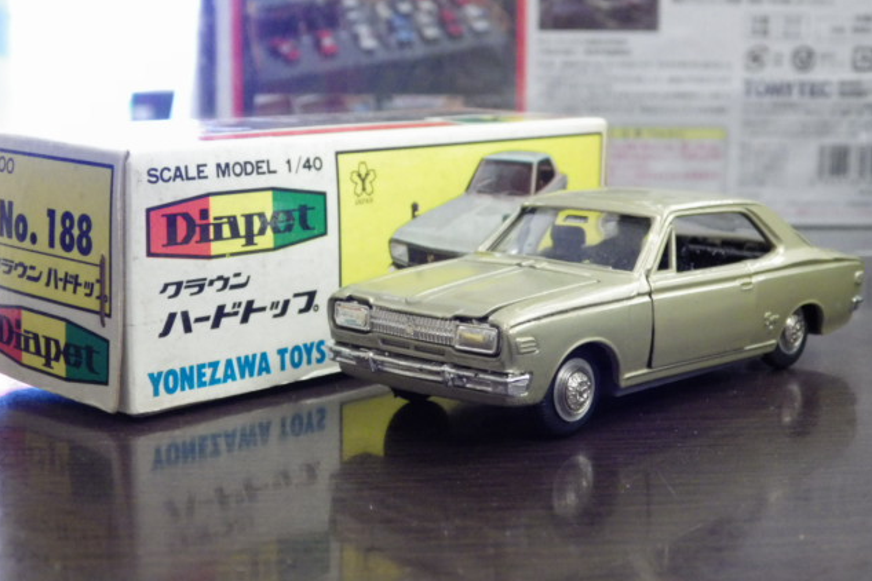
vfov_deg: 21.9
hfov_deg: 32.4
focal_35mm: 62
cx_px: 435
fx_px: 1502
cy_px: 262
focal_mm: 10.7
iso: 800
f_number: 4
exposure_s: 1/30
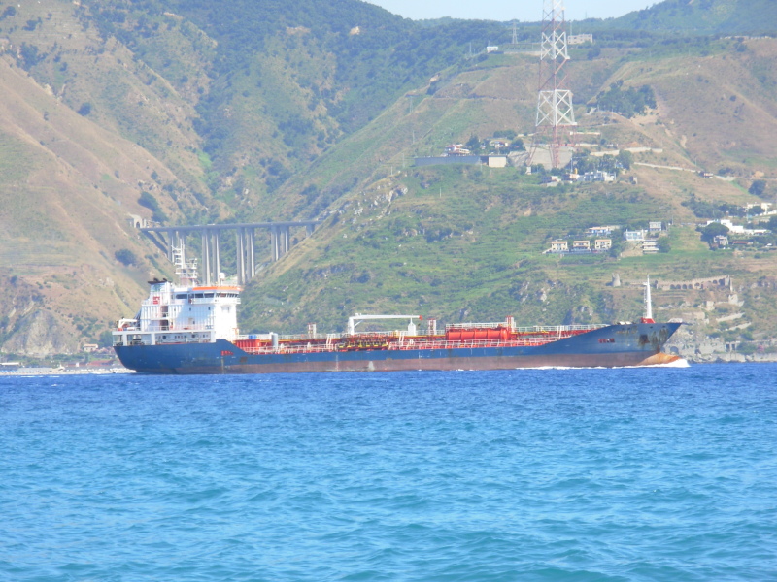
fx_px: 4265
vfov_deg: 7.8
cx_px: 388
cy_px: 291
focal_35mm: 190
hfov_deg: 10.4
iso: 50
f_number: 5
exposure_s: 1/264
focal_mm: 31.4
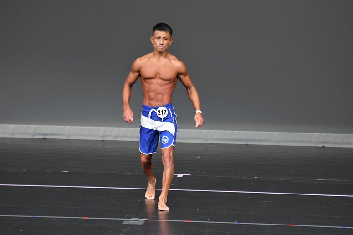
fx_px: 3381
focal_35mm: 345
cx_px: 176
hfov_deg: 6.0
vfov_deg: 4.0
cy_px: 118
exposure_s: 1/400
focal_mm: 230
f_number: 5.6
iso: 5000
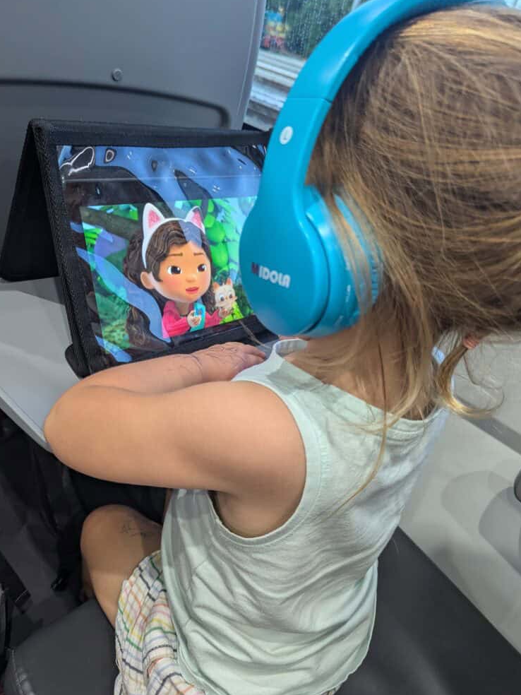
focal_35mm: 25
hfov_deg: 54.9
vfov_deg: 69.4
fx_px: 502
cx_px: 254
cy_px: 341
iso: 218
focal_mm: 6.8
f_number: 1.9
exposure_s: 1/51
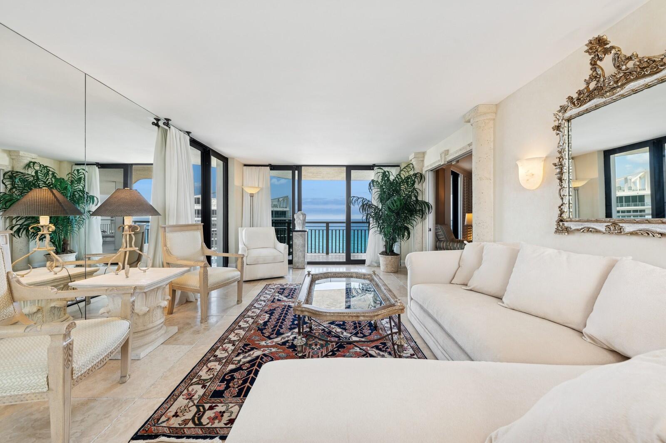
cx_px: 333
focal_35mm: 12
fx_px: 222
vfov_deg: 89.9
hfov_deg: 112.7
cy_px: 222
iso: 100
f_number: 8
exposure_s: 1/25
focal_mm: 12
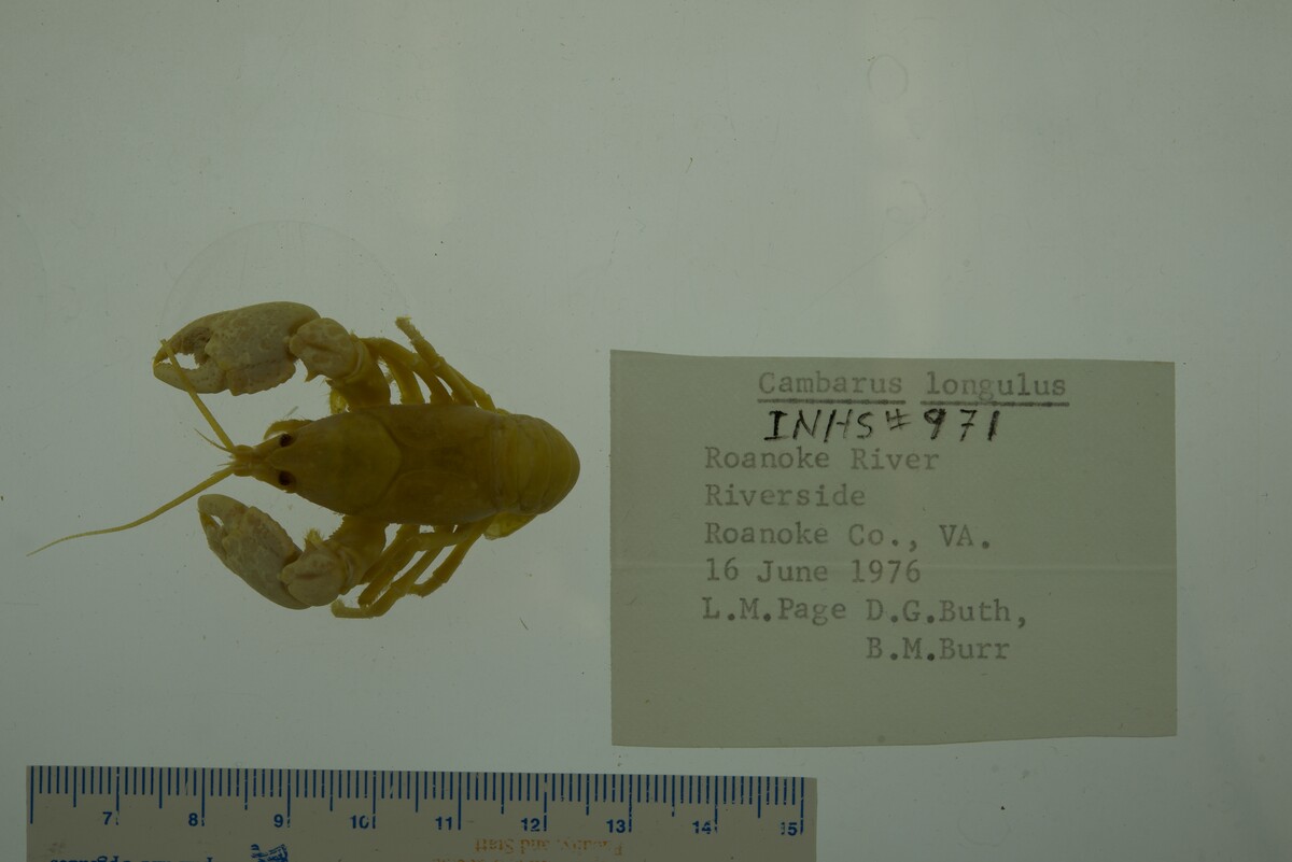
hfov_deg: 33.4
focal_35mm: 60
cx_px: 646
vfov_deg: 22.6
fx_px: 2154
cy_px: 431
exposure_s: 1/160
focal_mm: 60
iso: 100
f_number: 10
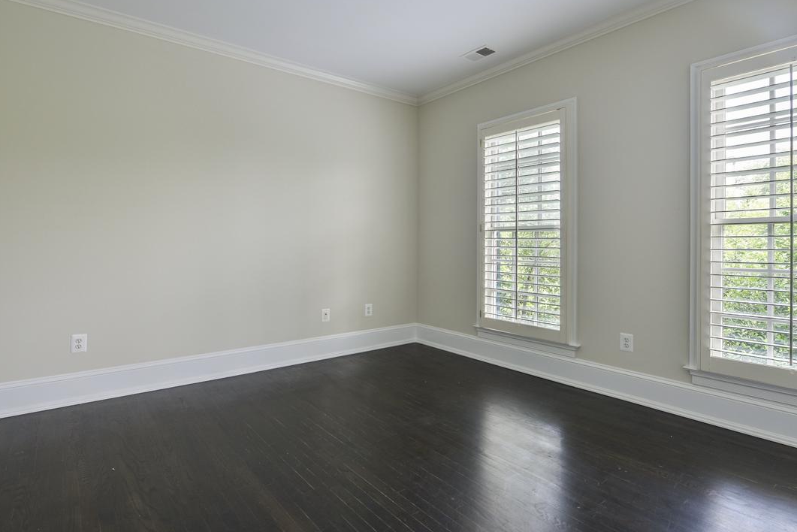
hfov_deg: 86.9
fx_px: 421
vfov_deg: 64.5
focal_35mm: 19
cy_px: 244
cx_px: 391
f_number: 8
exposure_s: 1/8
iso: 200
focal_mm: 14
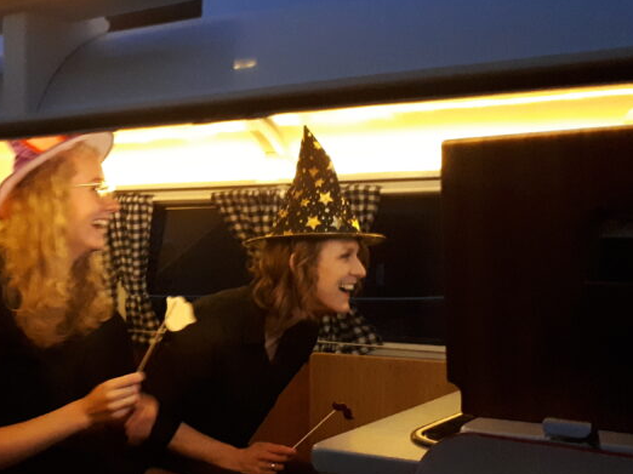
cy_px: 239
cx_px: 124
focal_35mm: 53
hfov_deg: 35.0
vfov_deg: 27.5
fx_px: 969
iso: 640
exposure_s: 1/17
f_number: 1.9
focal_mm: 3.6
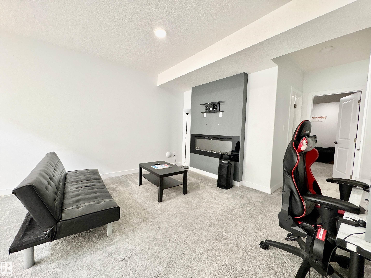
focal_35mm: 14
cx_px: 186
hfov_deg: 102.1
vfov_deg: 85.7
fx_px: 150
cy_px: 139
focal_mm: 2.22
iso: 160
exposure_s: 1/60
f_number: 2.2
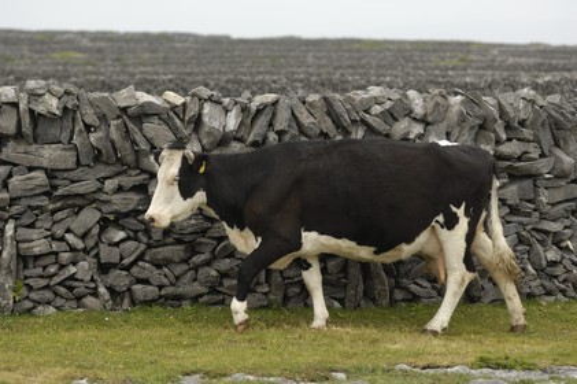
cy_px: 192
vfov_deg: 7.3
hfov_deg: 11.0
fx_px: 3003
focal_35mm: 188
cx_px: 288
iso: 160
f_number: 3.5
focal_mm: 125
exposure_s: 1/350
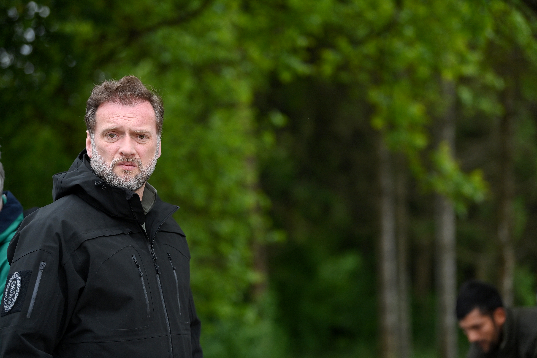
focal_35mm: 112
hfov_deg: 18.3
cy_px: 179
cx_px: 268
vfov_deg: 12.2
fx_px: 1671
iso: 1000
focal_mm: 112
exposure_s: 1/2000
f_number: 2.8
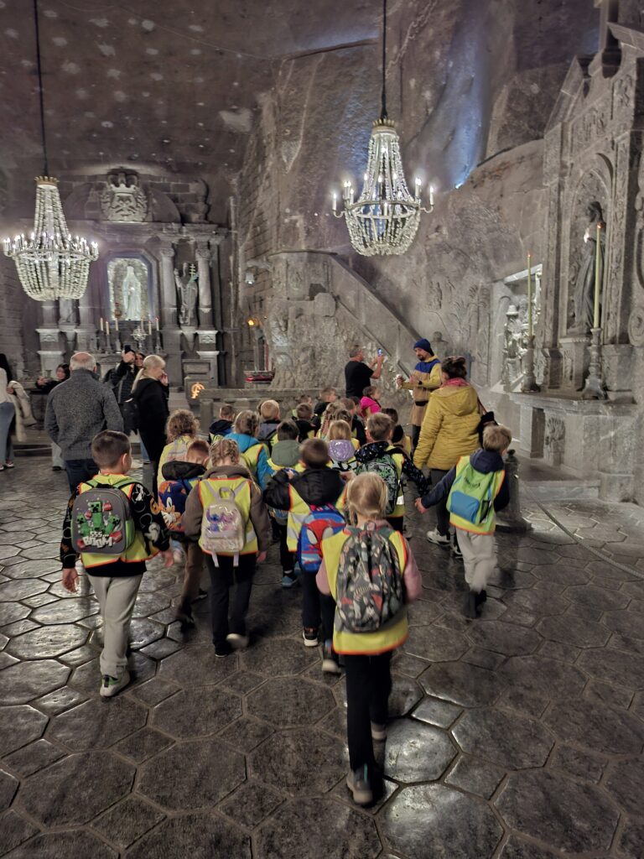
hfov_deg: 58.9
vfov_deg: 73.9
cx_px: 322
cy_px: 430
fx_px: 571
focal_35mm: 23
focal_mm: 5.54
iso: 640
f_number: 1.8
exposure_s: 1/25
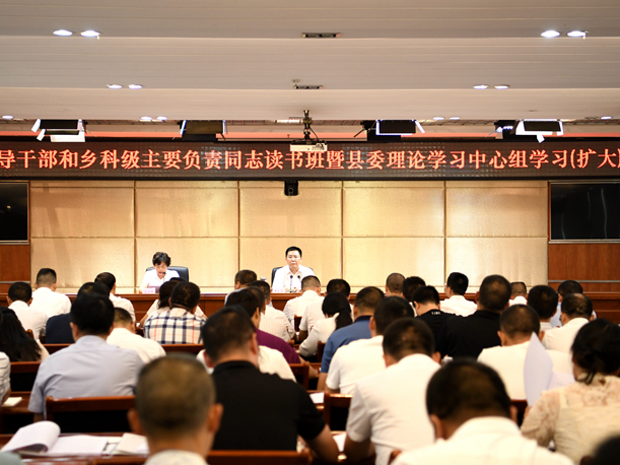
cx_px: 299
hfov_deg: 28.6
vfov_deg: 21.6
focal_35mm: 68
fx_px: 1218
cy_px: 251
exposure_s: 1/125
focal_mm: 48
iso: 1250
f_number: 2.8
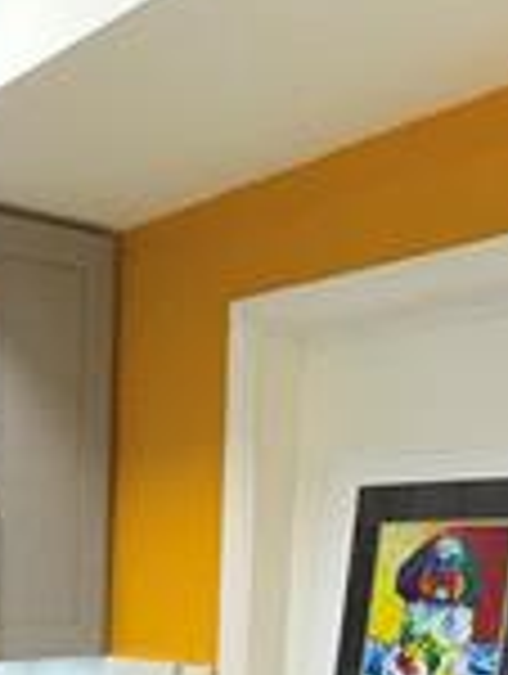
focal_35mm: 56
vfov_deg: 29.9
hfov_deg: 25.0
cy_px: 788
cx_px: 9
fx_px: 1093
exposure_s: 1/120
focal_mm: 2.22
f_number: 2.2
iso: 80
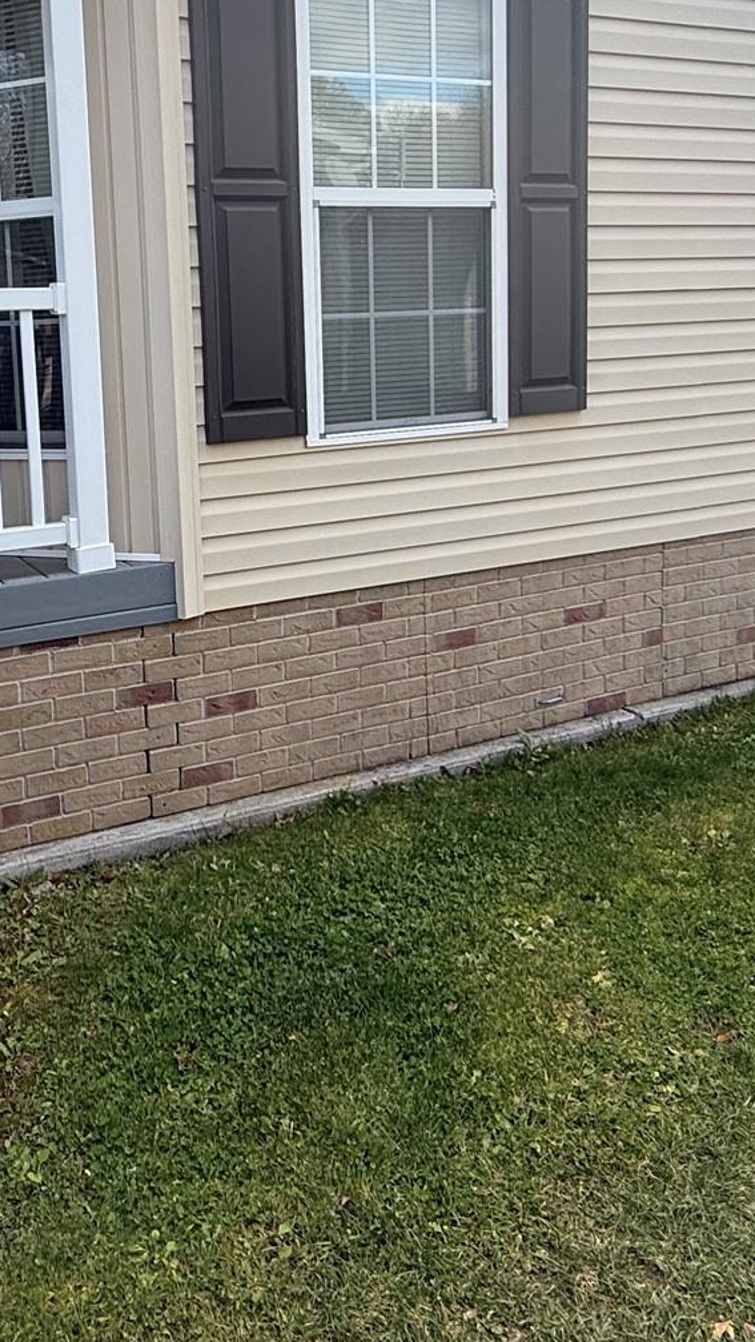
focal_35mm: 31
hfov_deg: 37.1
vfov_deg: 61.3
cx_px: 209
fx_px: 1103
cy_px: 465
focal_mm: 2.22
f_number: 2.2
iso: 50
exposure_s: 1/424
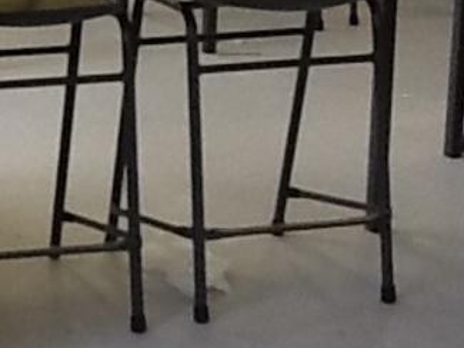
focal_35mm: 118
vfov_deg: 12.2
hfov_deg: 15.6
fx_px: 1582
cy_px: -93
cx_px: -194
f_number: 2.4
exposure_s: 1/60
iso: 80
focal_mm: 2.03
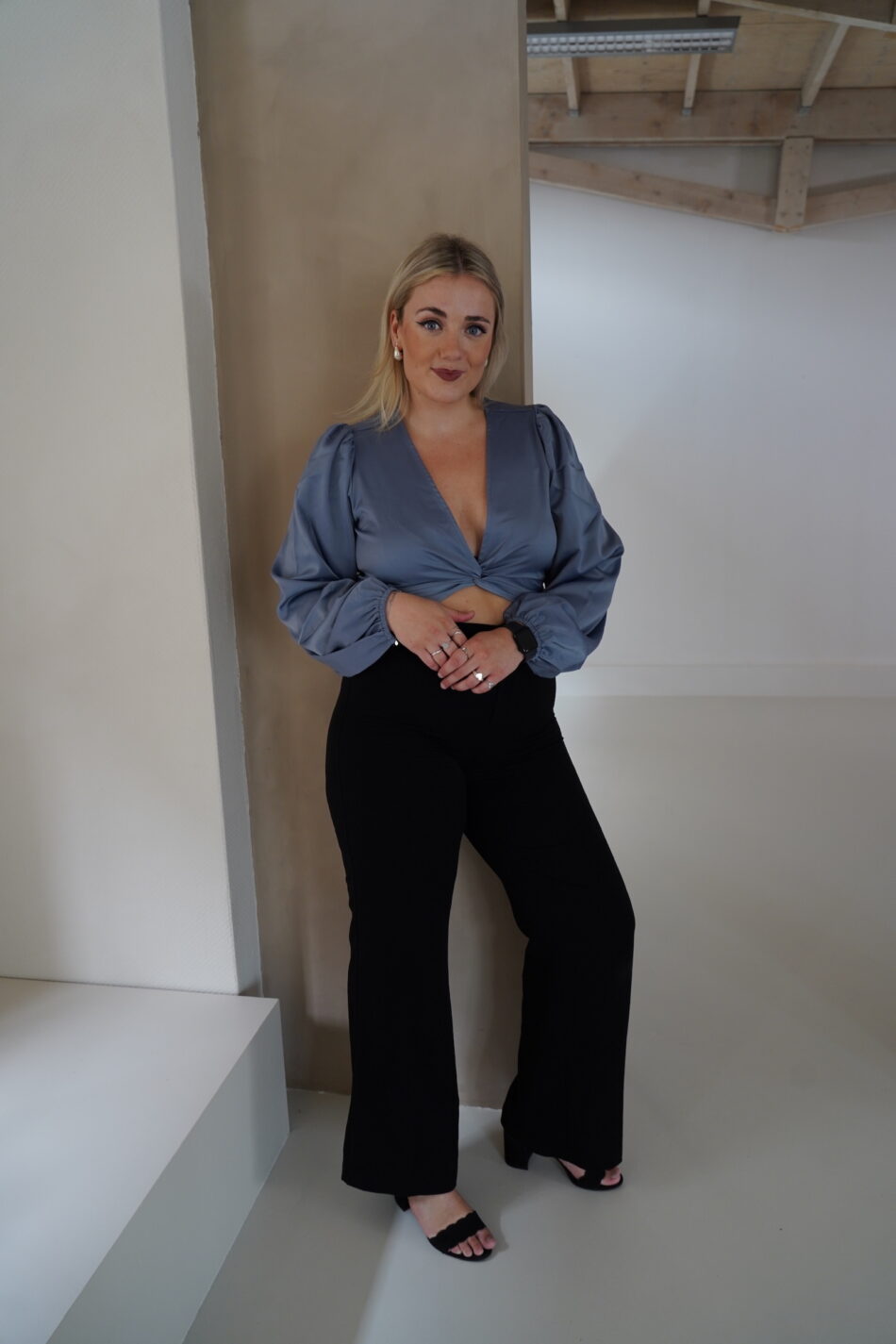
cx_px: 448
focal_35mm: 24
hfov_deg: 53.1
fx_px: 896
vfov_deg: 73.7
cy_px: 672
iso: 500
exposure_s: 1/100
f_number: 4.5
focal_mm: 24
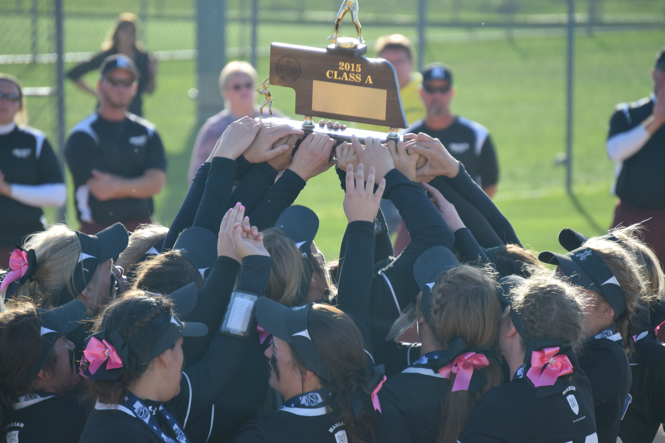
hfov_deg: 6.9
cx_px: 332
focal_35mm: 300
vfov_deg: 4.6
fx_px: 5541
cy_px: 222
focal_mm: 200
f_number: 5.6
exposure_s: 1/200
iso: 100
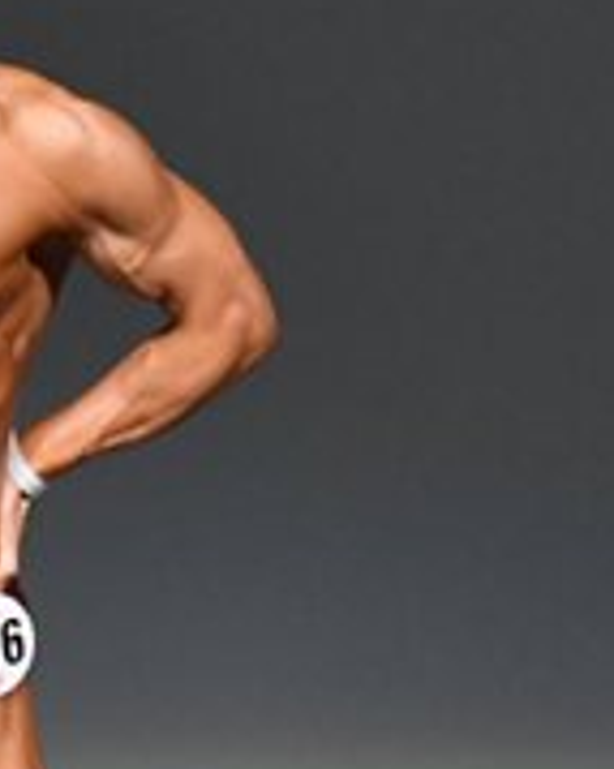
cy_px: 705
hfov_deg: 1.1
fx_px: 31942
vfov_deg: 1.4
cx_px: -178
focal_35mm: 1405
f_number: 5.6
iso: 4000
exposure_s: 1/400
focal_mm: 230
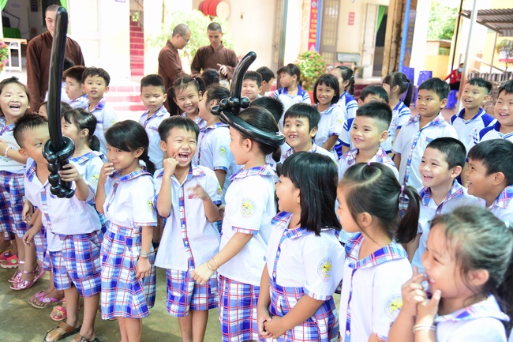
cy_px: 171
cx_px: 256
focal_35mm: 38
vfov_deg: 35.0
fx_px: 541
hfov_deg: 50.7
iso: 320
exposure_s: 1/160
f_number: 4
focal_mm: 38
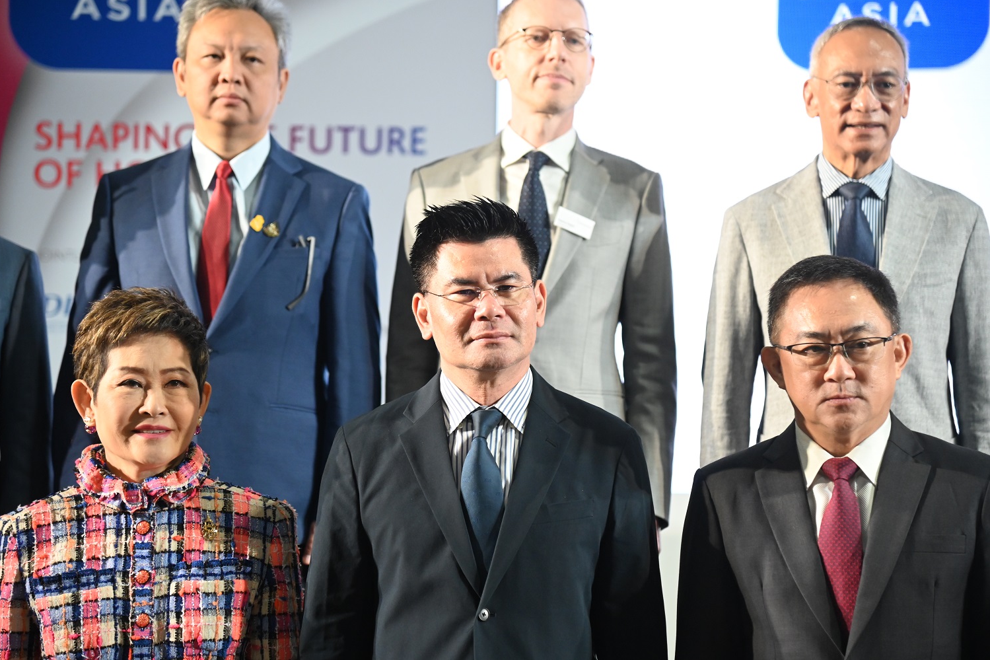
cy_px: 328
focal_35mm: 121
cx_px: 491
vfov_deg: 11.3
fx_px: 3327
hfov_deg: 16.9
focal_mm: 120
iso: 4500
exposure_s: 1/250
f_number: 4
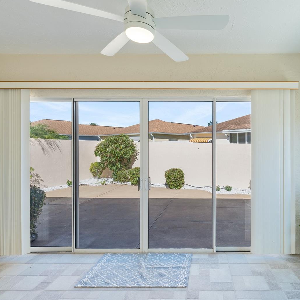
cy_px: 147
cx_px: 200
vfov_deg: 72.1
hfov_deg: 70.0
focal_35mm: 21
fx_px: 206
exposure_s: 1/60
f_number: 8
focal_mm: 16
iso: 320
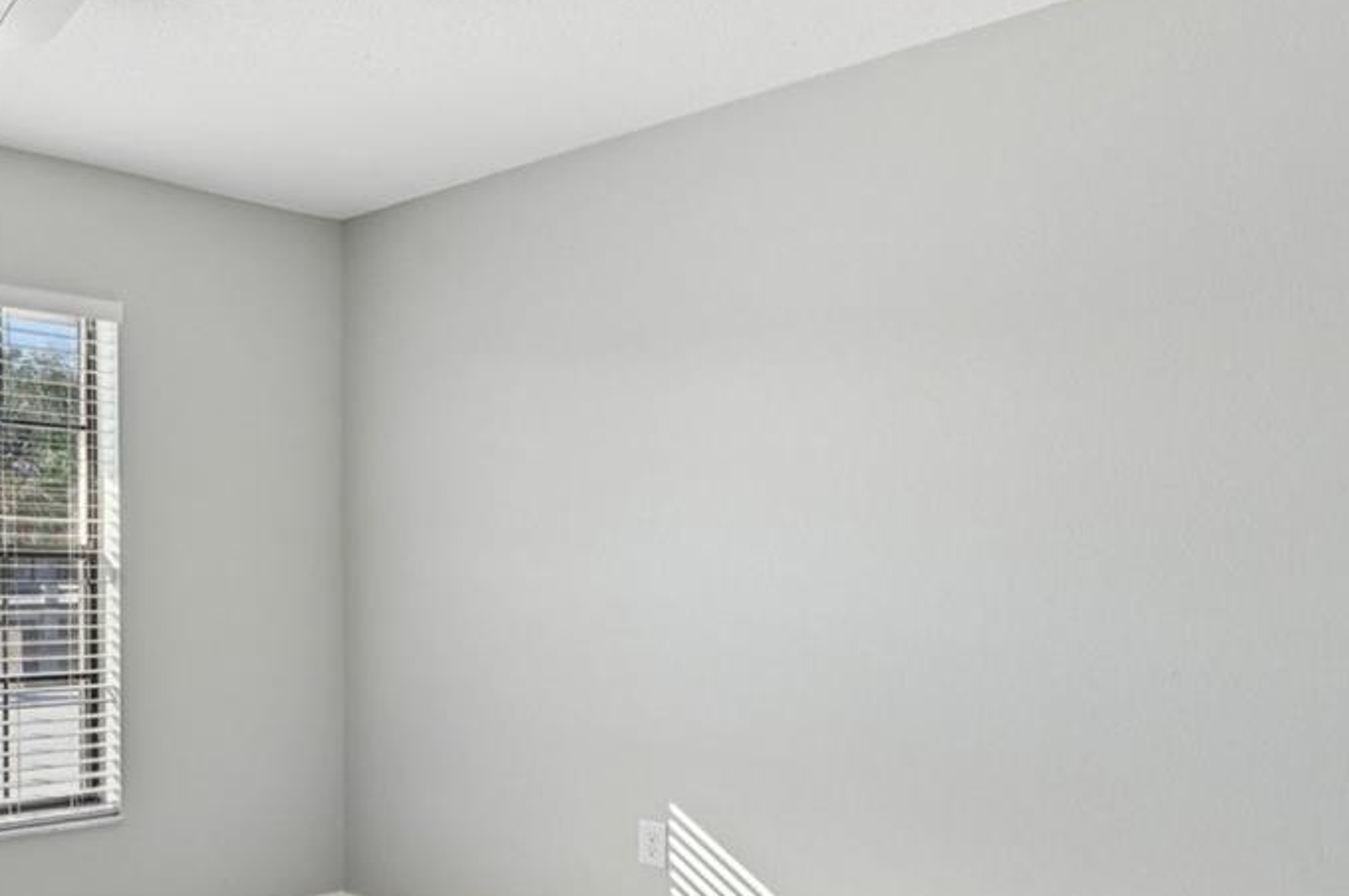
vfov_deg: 39.6
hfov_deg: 48.8
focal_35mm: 33
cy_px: 567
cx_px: 50
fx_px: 1235
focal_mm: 14
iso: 400
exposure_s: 1/640
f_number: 8
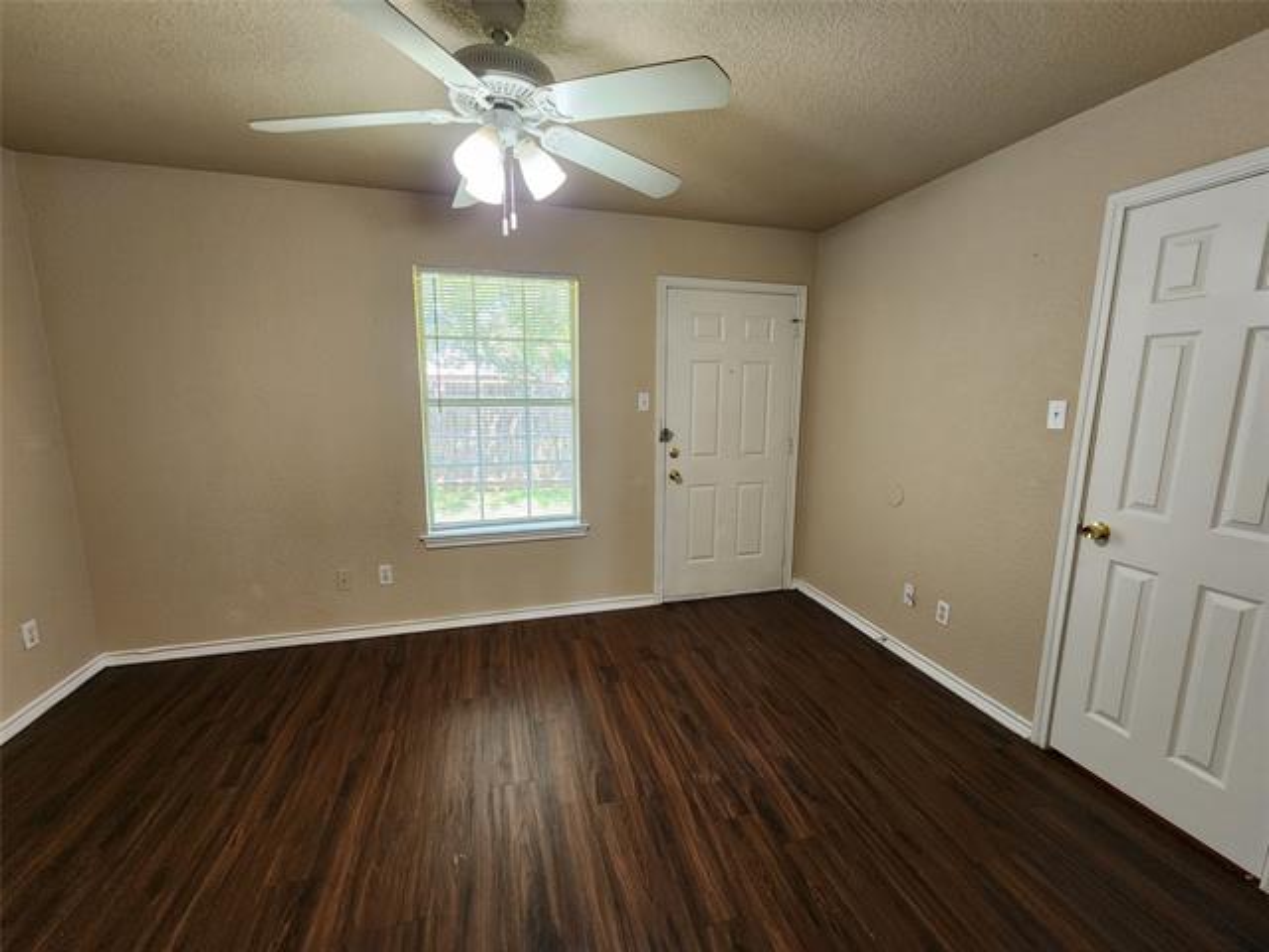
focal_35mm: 13
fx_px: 477
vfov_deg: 89.9
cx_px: 634
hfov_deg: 106.2
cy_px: 476
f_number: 2.2
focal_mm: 2.2
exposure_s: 1/60
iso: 320
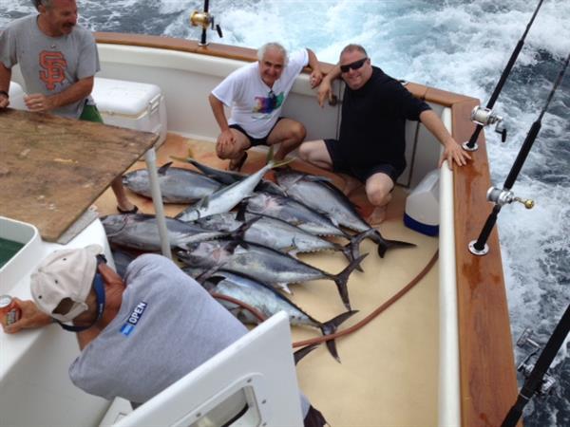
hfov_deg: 52.6
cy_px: 214
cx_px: 285
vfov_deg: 40.7
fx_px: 576
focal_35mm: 35
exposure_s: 1/968
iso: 50
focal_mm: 4.28
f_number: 2.4
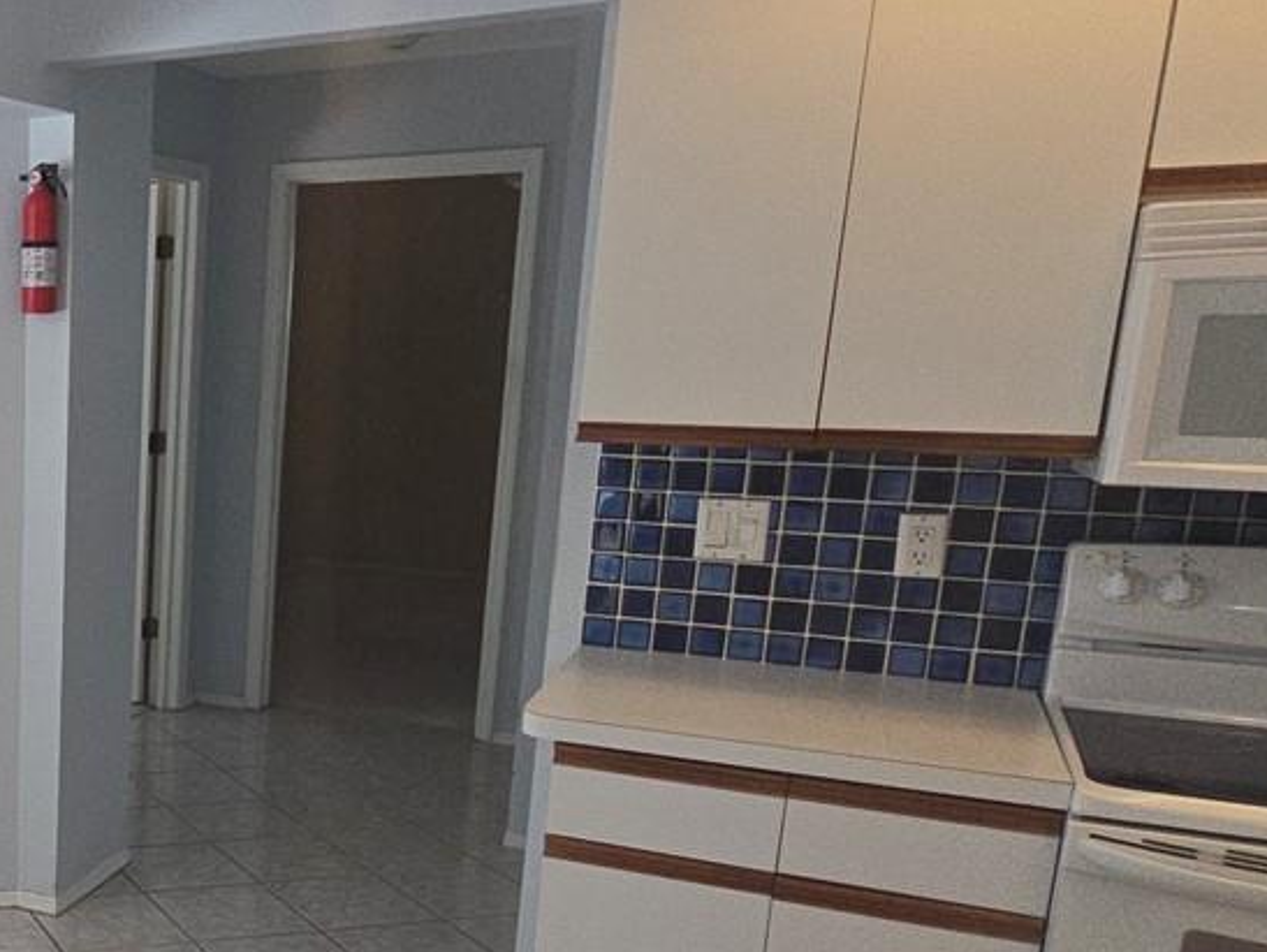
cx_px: -155
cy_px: 642
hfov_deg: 39.3
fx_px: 1392
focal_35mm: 38
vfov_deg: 37.3
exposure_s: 1/121
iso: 50
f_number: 2.2
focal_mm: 2.2
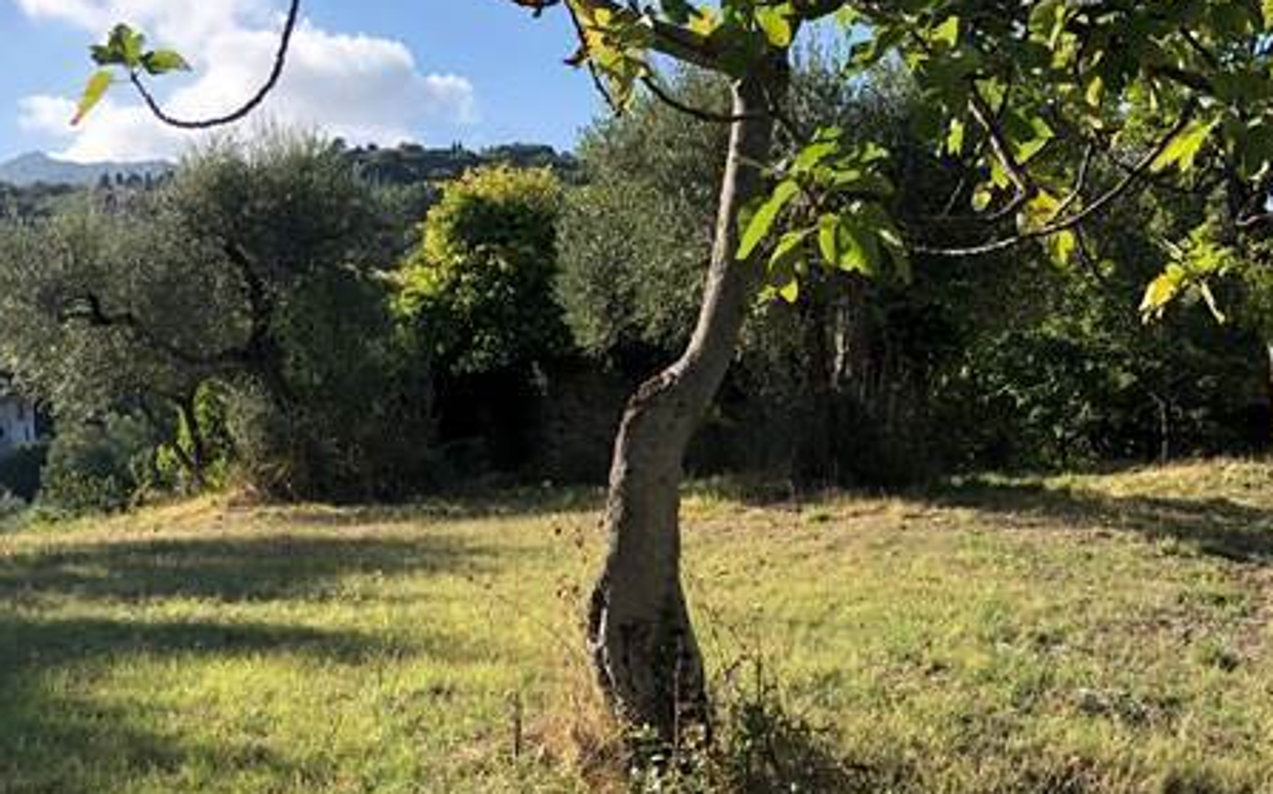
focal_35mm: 51
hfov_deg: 39.6
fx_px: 1769
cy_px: 487
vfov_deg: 25.3
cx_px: 655
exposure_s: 1/1091
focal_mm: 4
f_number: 1.8
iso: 20
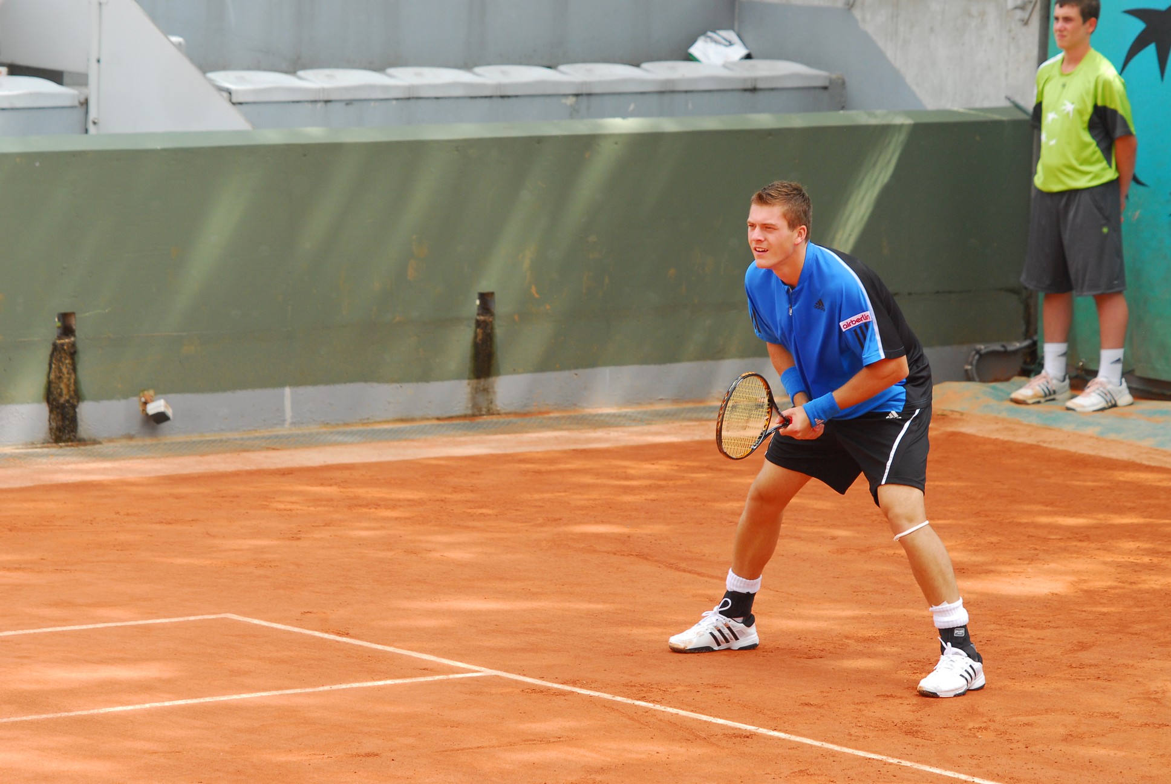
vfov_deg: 6.8
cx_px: 586
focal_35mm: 202
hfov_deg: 10.1
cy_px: 392
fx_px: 6595
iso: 320
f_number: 5
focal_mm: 135
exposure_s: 1/350
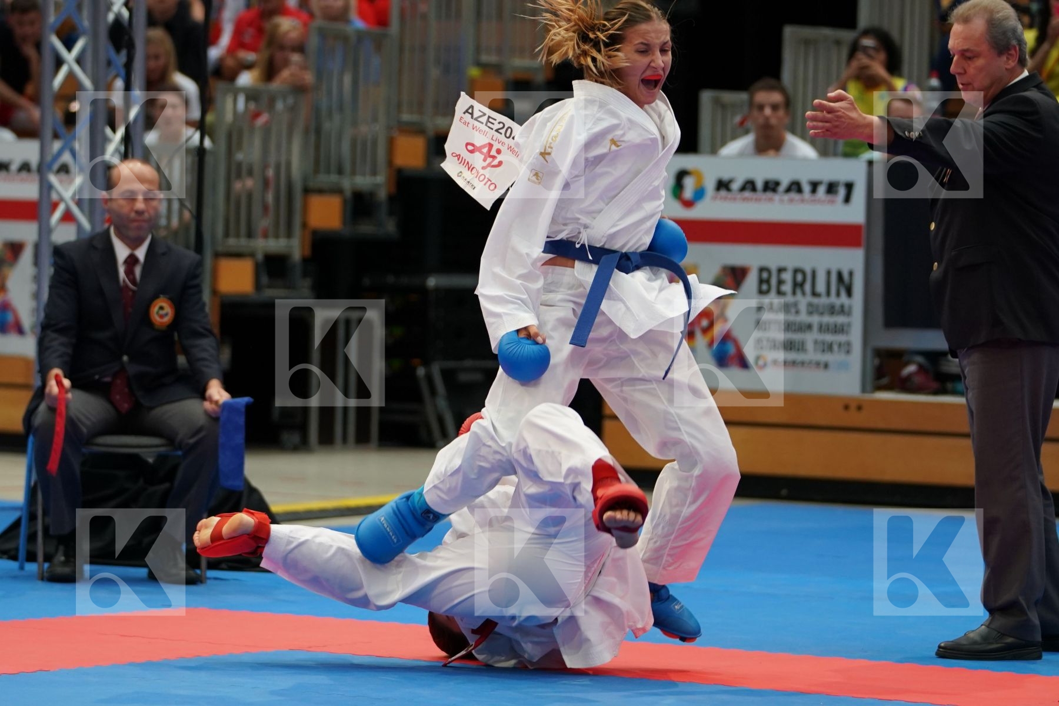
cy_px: 353
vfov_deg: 8.0
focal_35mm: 172
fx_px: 5059
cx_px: 530
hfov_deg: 11.9
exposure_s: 1/800
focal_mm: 115
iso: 1250
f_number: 2.8
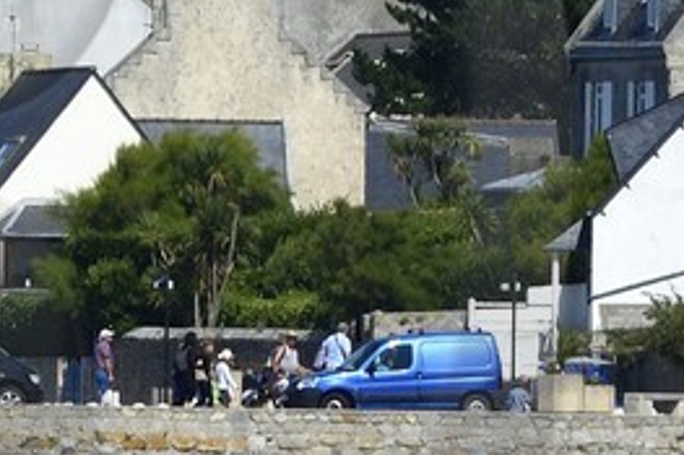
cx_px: -502
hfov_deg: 1.7
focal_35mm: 1216
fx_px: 23089
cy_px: 156
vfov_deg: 1.1
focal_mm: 200
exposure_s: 1/320
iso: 200
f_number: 13
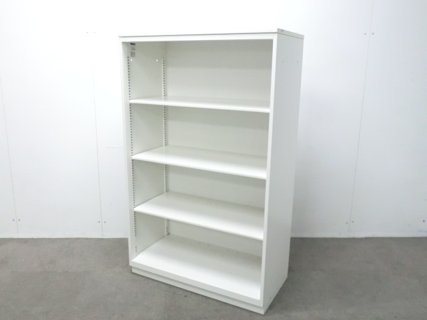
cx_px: 214
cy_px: 160
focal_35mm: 32
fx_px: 395
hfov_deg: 56.8
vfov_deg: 44.2
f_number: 3.5
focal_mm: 5.8
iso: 800
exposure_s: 1/50
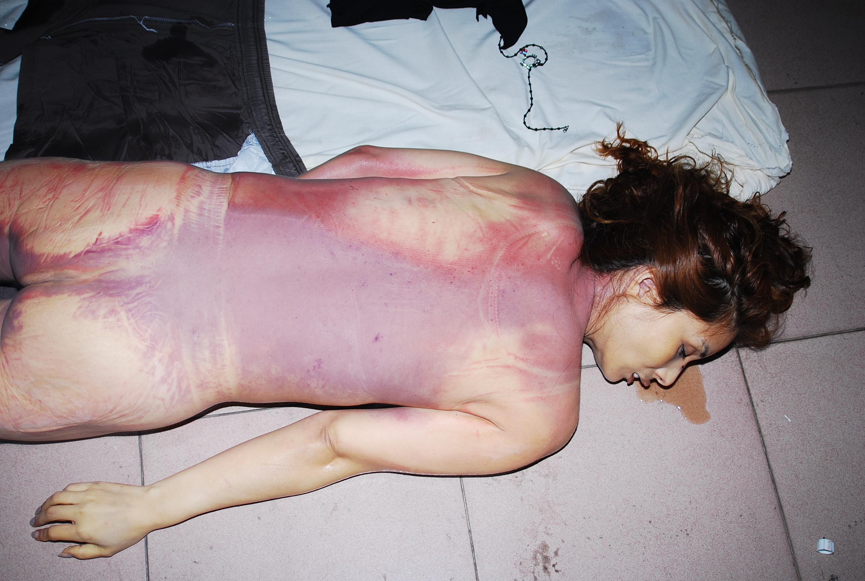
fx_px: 1011
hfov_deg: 46.3
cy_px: 290
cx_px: 432
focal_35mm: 42
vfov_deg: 32.0
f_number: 3.5
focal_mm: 28
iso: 100
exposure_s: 1/60
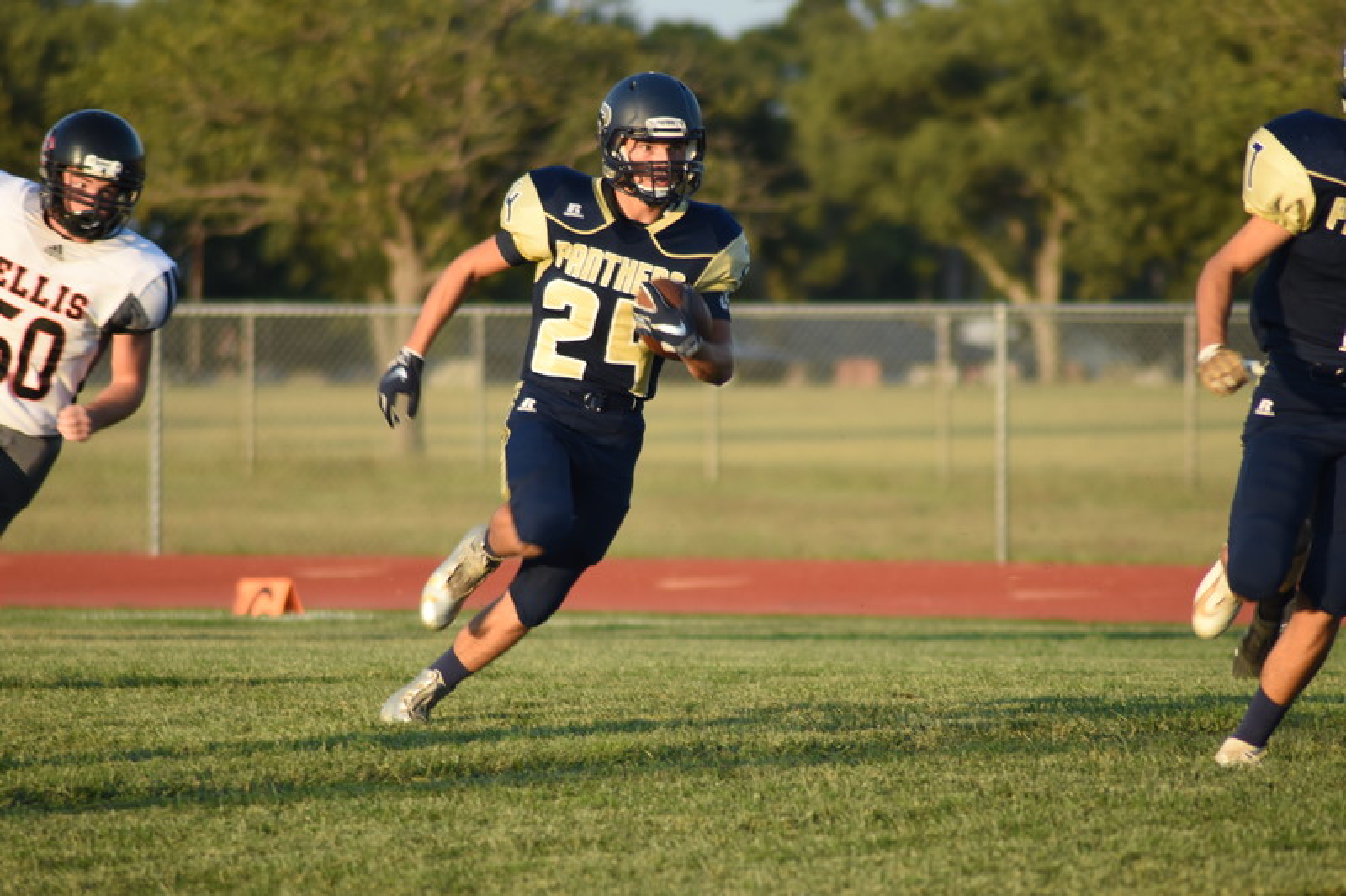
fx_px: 13456
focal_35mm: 360
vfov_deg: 3.8
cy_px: 448
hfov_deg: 5.7
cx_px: 673
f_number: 5.6
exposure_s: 1/250
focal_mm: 240
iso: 125
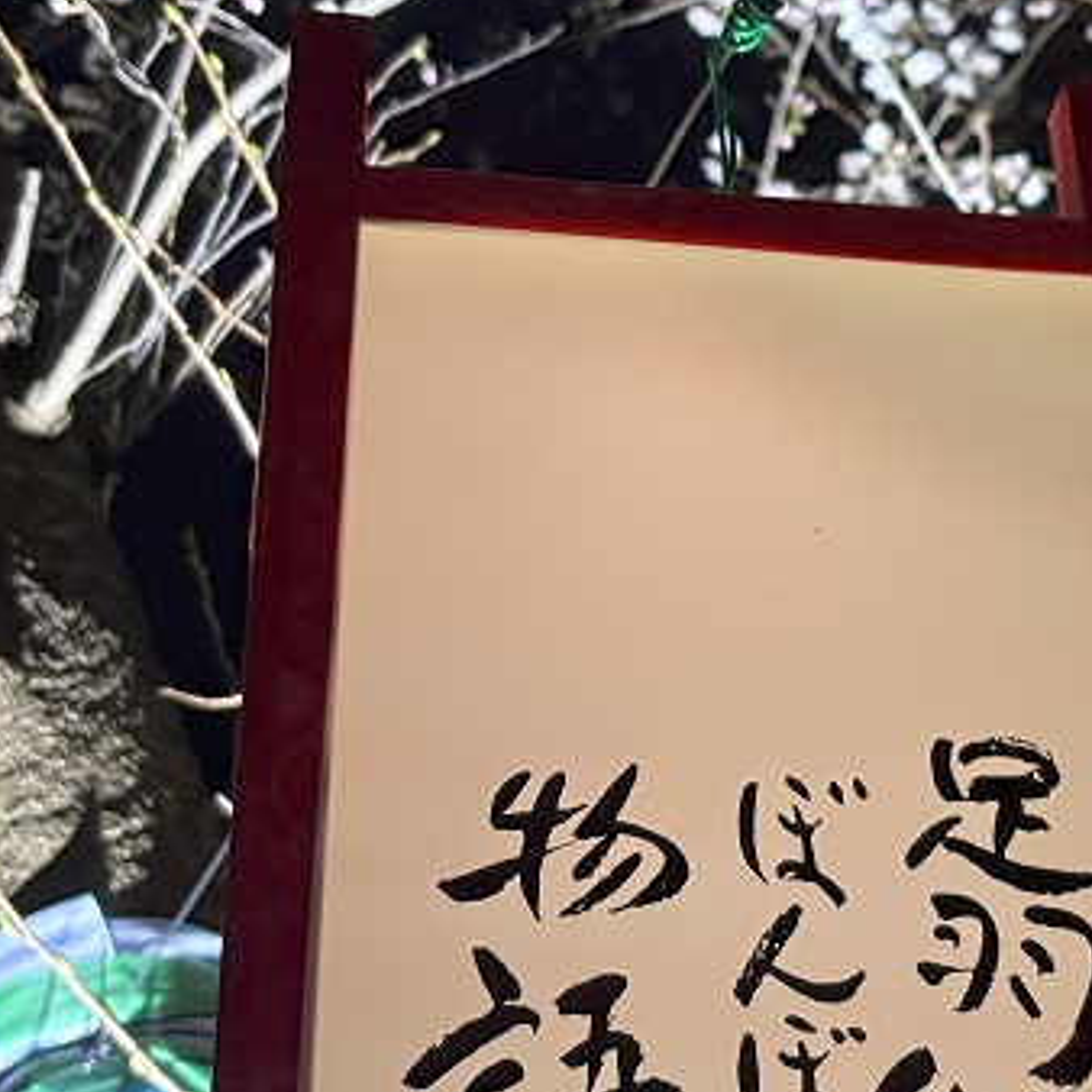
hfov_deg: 25.2
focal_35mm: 68
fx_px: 2427
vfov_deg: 25.3
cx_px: 759
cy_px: 407
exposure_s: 1/40
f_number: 1.6
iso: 500
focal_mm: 5.96
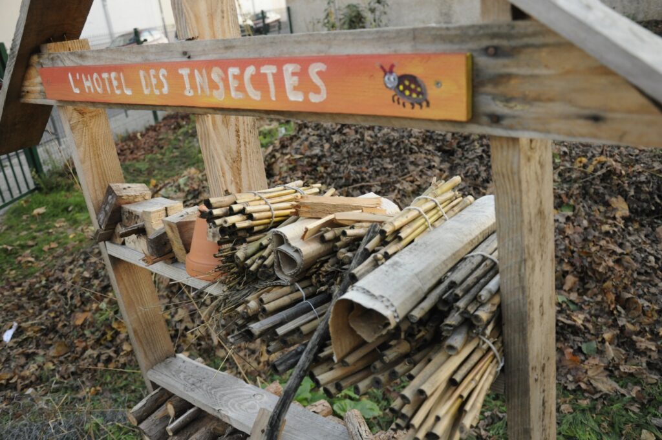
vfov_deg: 47.8
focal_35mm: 27
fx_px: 496
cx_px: 331
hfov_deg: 67.4
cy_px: 220
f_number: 3.5
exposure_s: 1/160
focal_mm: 18
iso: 1000
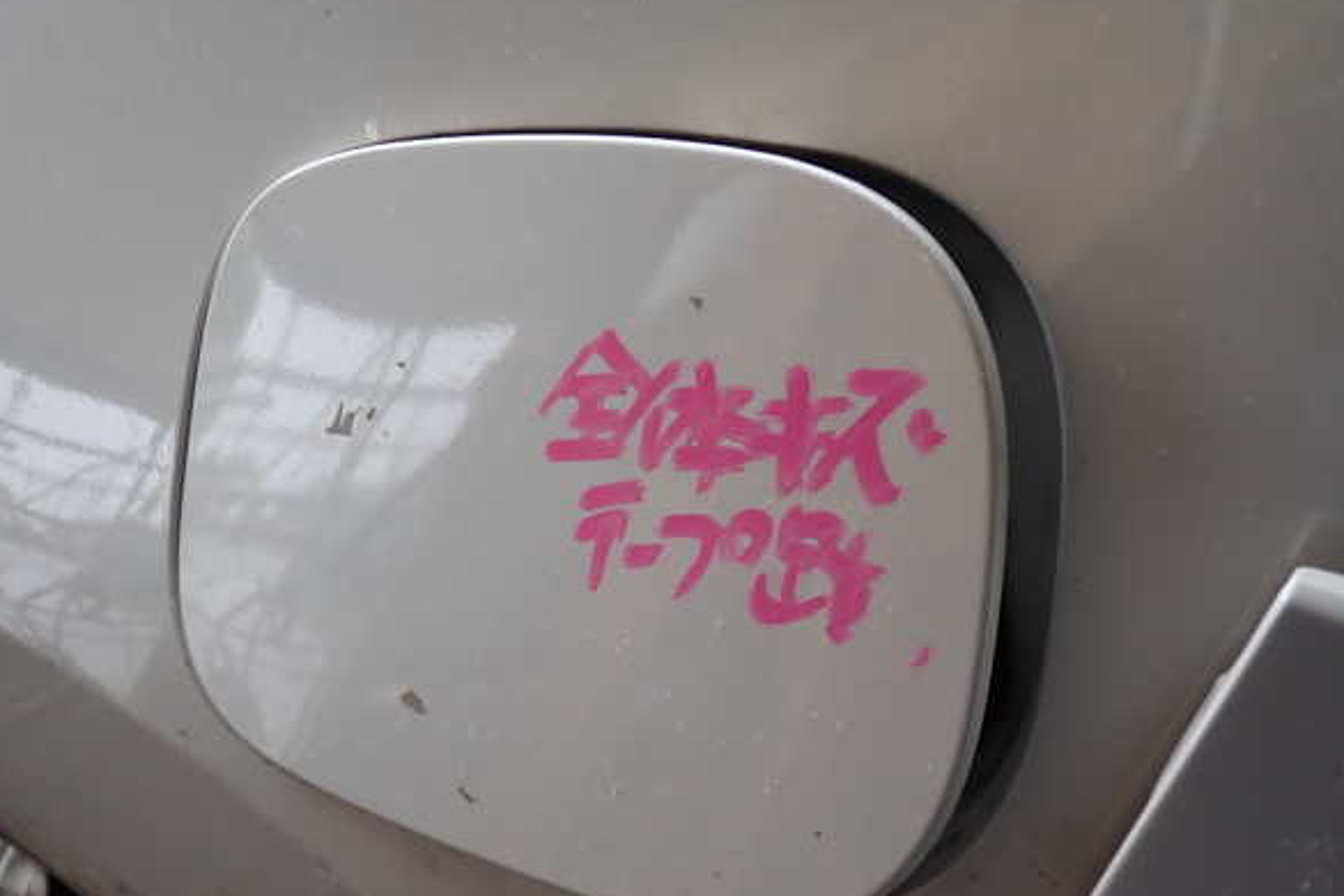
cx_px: 662
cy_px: 448
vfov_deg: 41.1
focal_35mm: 32
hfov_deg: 58.7
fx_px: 1195
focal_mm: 5.4
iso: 100
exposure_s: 1/80
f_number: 2.3
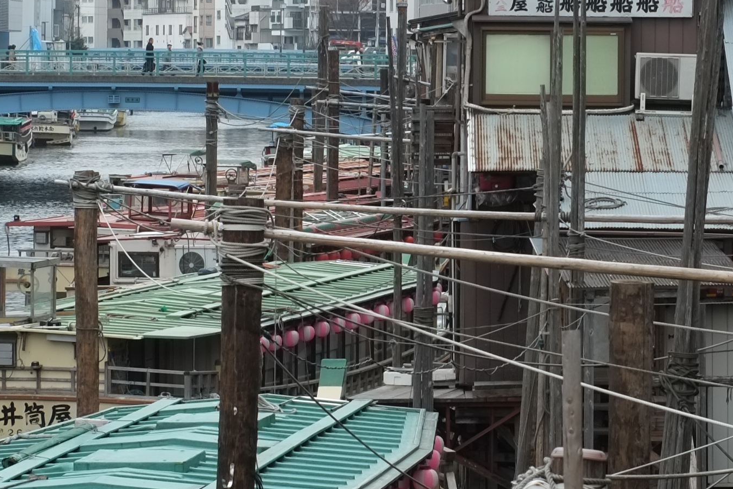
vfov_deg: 7.1
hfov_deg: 10.6
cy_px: 151
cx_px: 509
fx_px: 3929
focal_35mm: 193
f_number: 5
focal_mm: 35
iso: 200
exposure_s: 1/160
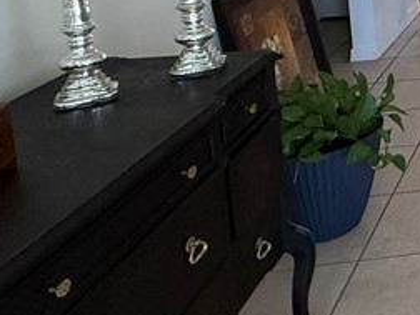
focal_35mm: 57
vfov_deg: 22.7
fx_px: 692
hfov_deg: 22.7
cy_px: -100
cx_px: 720
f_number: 2.2
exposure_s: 1/120
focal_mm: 2.22
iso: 400
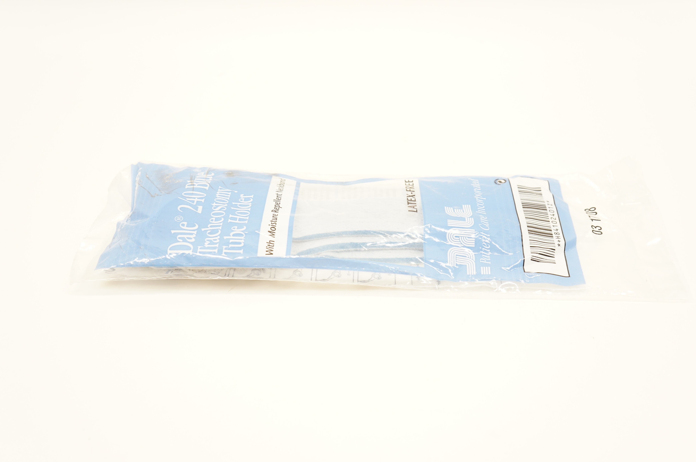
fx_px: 753
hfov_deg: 49.6
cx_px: 348
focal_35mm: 39
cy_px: 231
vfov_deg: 34.1
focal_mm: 26
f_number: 5.6
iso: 400
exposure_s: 1/40
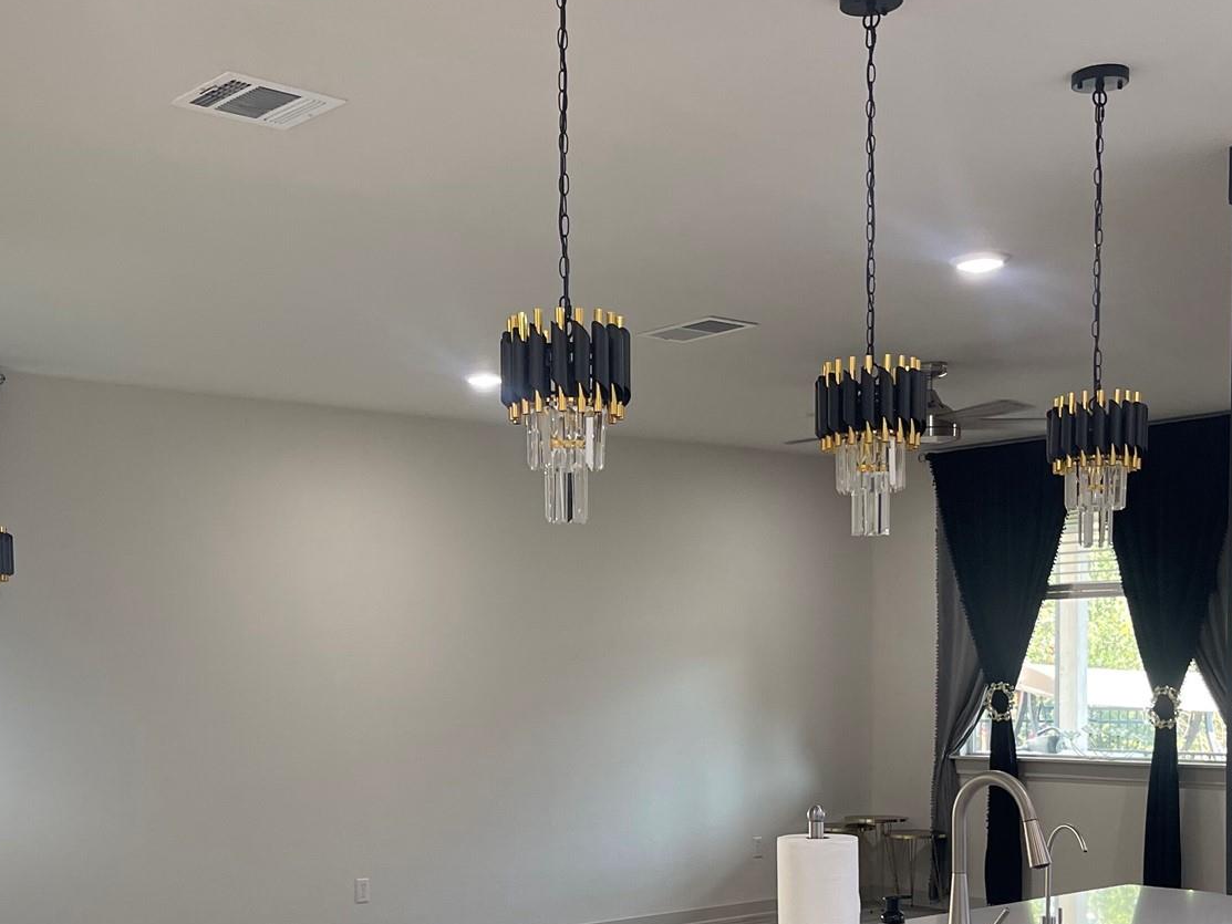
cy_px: 764
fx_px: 1637
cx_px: 514
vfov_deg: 30.6
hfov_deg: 41.1
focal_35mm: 46
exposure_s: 1/120
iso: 125
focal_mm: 5.1
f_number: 1.6
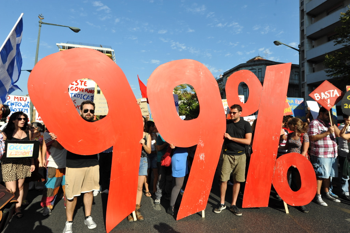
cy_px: 116
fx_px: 194
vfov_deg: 61.9
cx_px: 175
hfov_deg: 84.0
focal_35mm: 20
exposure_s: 1/320
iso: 200
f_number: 9
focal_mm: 20
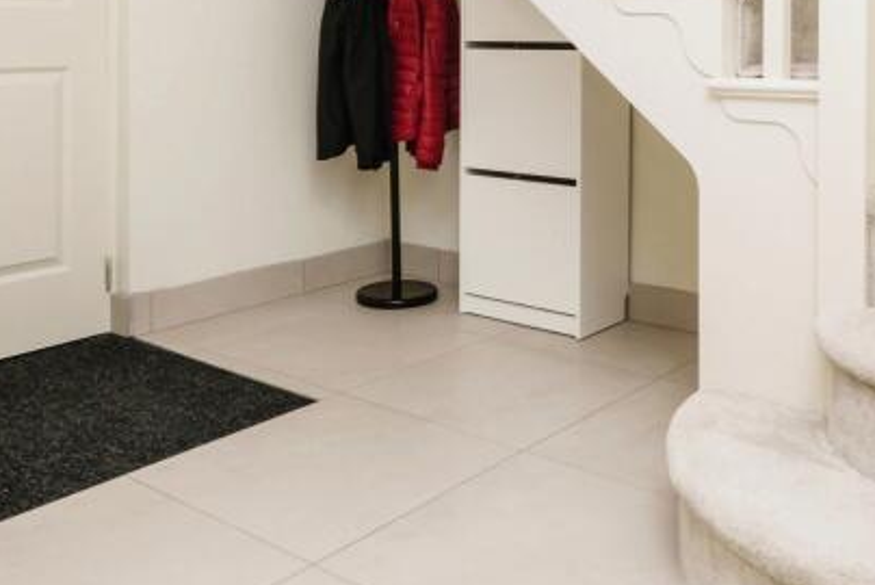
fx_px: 924
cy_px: 51
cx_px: 565
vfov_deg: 33.2
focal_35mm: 38
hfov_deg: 50.0
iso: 800
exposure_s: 1/200
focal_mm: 10
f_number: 7.1
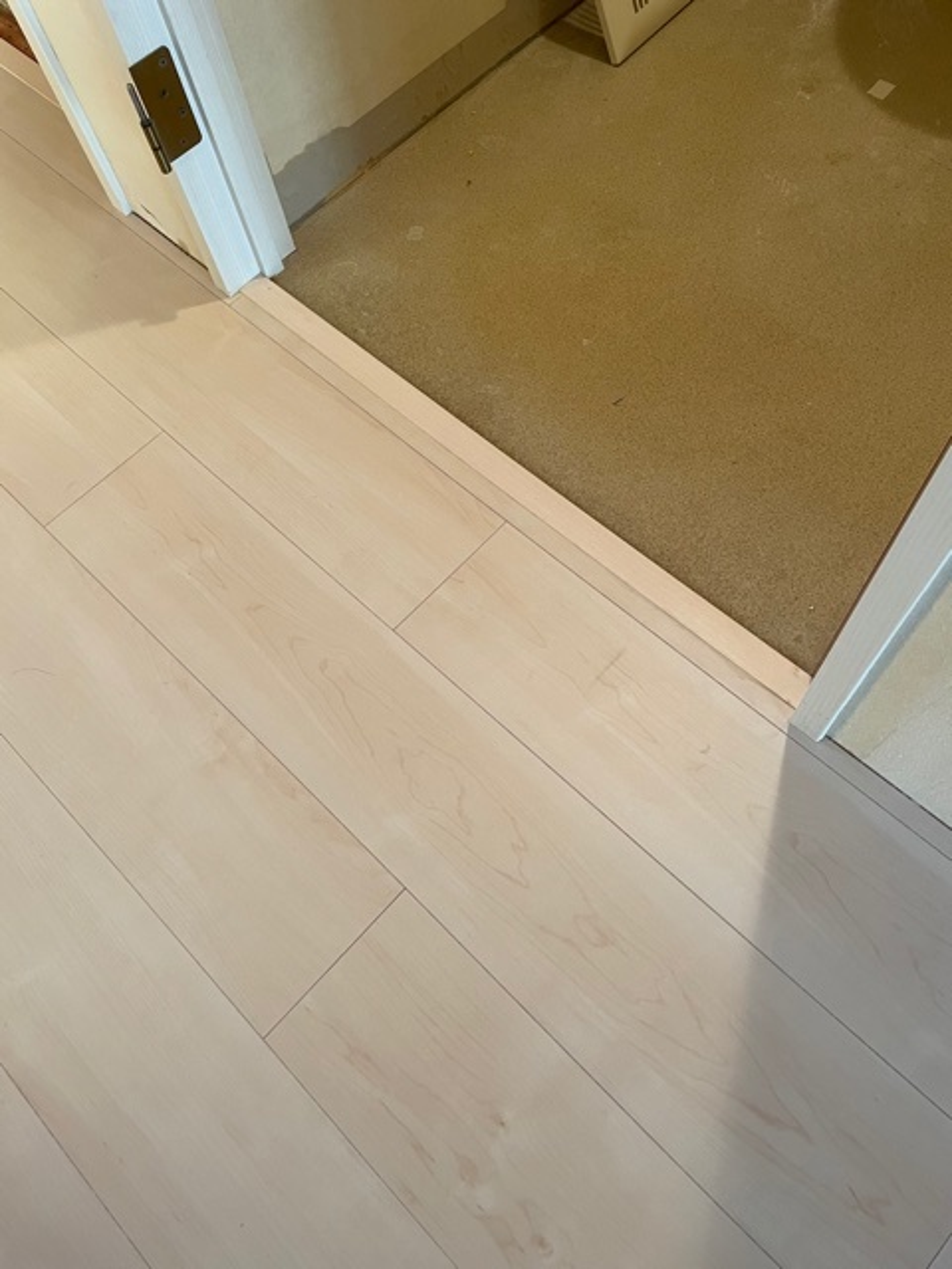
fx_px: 953
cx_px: 476
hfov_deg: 53.1
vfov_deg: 67.3
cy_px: 634
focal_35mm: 26
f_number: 1.6
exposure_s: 1/60
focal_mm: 4.2
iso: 160
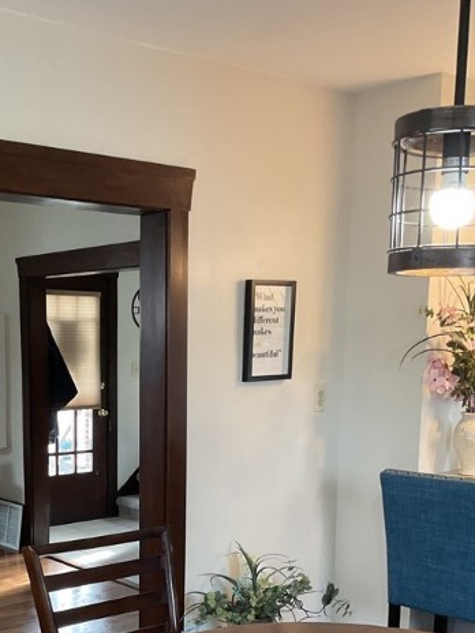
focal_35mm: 48
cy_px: 503
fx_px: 878
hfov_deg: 29.5
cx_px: 90
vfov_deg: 38.2
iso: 100
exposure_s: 1/60
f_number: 1.8
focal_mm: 3
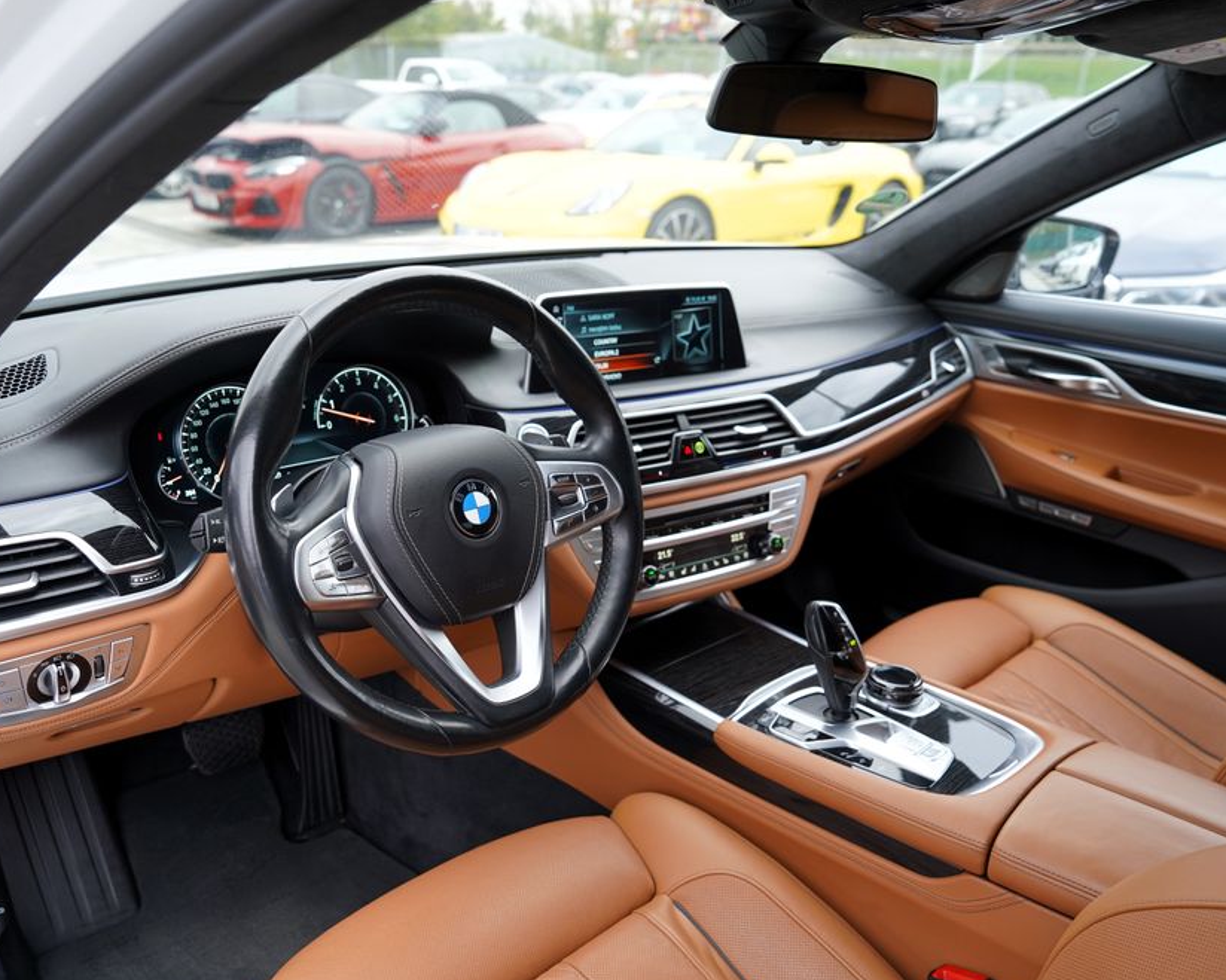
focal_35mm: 28
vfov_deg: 51.5
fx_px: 1016
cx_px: 527
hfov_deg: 61.9
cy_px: 502
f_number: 4
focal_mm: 24
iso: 320
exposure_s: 1/60
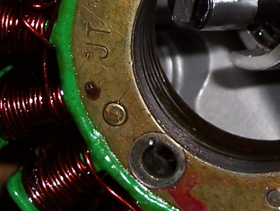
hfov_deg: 16.1
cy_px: 46
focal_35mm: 121
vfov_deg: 12.2
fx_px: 979
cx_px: 256
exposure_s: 1/60
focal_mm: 5.6
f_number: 2.7
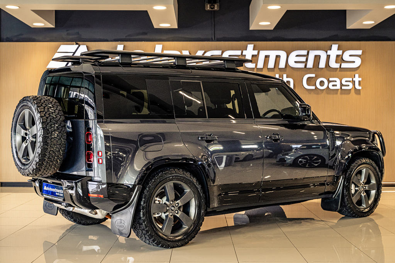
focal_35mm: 50
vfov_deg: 27.0
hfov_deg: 39.6
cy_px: 132
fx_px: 549
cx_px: 198
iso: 640
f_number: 4.5
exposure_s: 1/160
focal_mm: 50
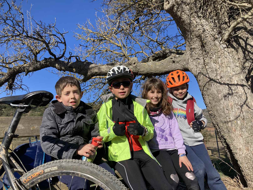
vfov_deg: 49.7
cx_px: 126
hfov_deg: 63.4
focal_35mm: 28
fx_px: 205
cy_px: 95
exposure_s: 1/1600
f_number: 1.8
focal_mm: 3.99
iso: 20
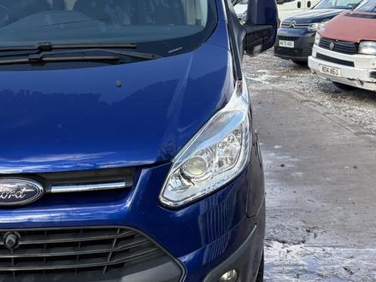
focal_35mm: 53
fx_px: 576
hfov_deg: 35.8
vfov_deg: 27.5
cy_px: 140
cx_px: 123
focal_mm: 5.96
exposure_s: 1/756
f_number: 1.6
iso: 64
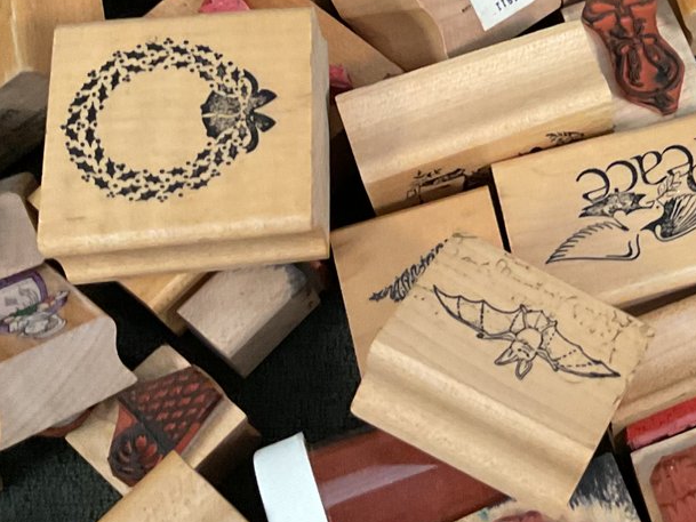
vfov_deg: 20.0
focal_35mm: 72
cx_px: 790
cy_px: 35
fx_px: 1448
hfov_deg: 24.9
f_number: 1.8
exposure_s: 1/60
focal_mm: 3
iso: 160
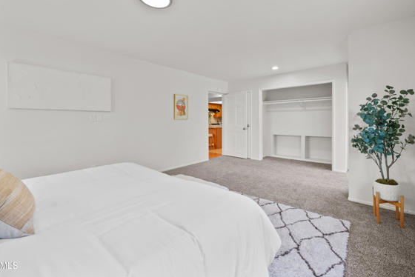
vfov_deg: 73.5
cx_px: 223
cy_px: 122
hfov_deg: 96.5
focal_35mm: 16
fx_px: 185
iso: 250
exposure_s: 1/8
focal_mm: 14
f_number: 9
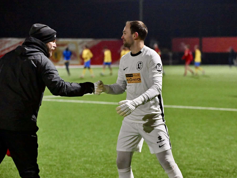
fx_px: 746
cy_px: 89
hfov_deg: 18.0
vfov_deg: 13.6
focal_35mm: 109
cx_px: 111
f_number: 3.2
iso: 10000
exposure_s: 1/1250
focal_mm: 100
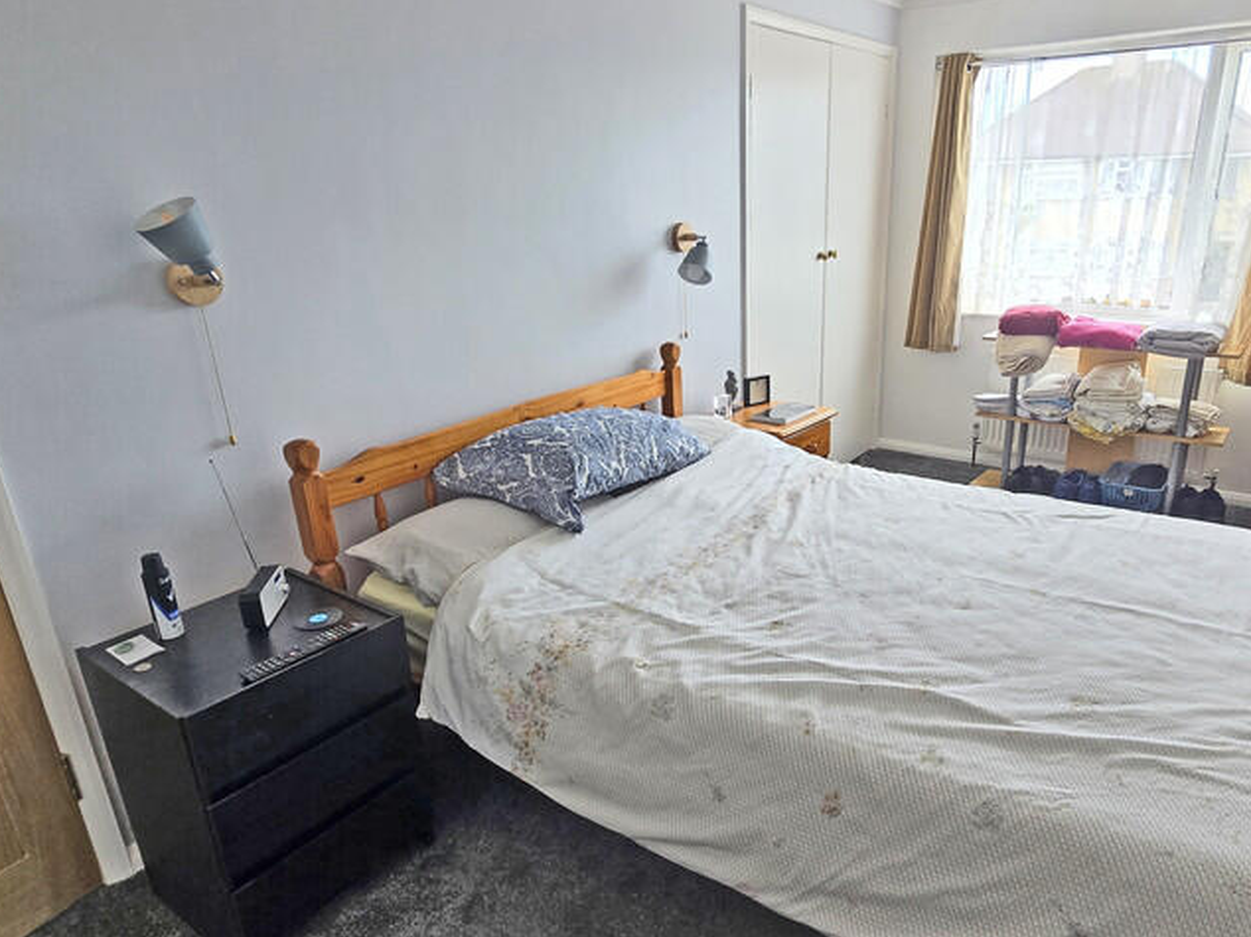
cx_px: 714
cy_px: 499
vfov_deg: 63.3
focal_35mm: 21
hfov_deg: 78.6
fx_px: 759
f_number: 2.2
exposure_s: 1/100
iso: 64
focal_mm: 2.2
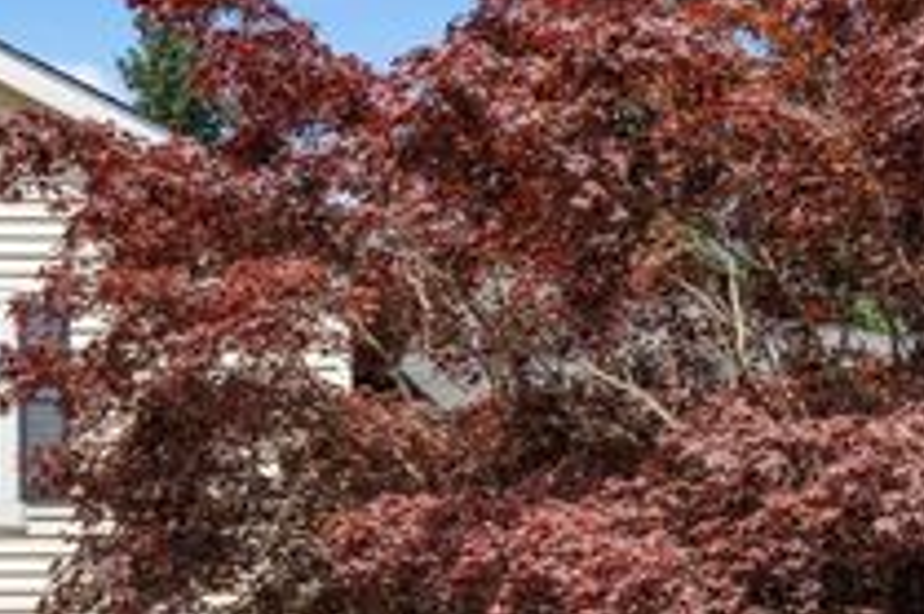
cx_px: 212
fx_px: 2026
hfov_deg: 25.3
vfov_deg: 17.0
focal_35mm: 79
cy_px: 576
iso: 200
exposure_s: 1/500
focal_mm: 33
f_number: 9
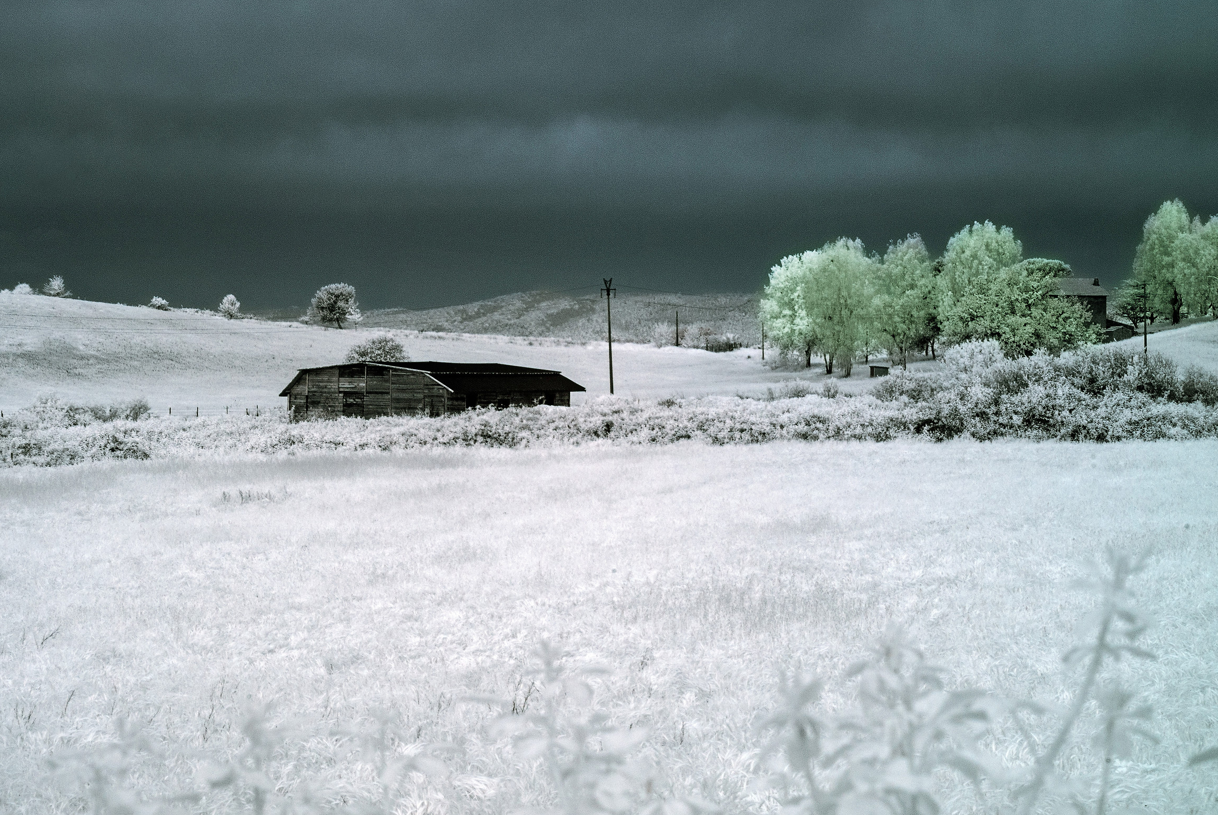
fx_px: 2896
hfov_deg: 23.7
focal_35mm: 86
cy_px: 398
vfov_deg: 16.0
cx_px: 603
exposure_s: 1/100
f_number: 11
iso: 100
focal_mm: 55
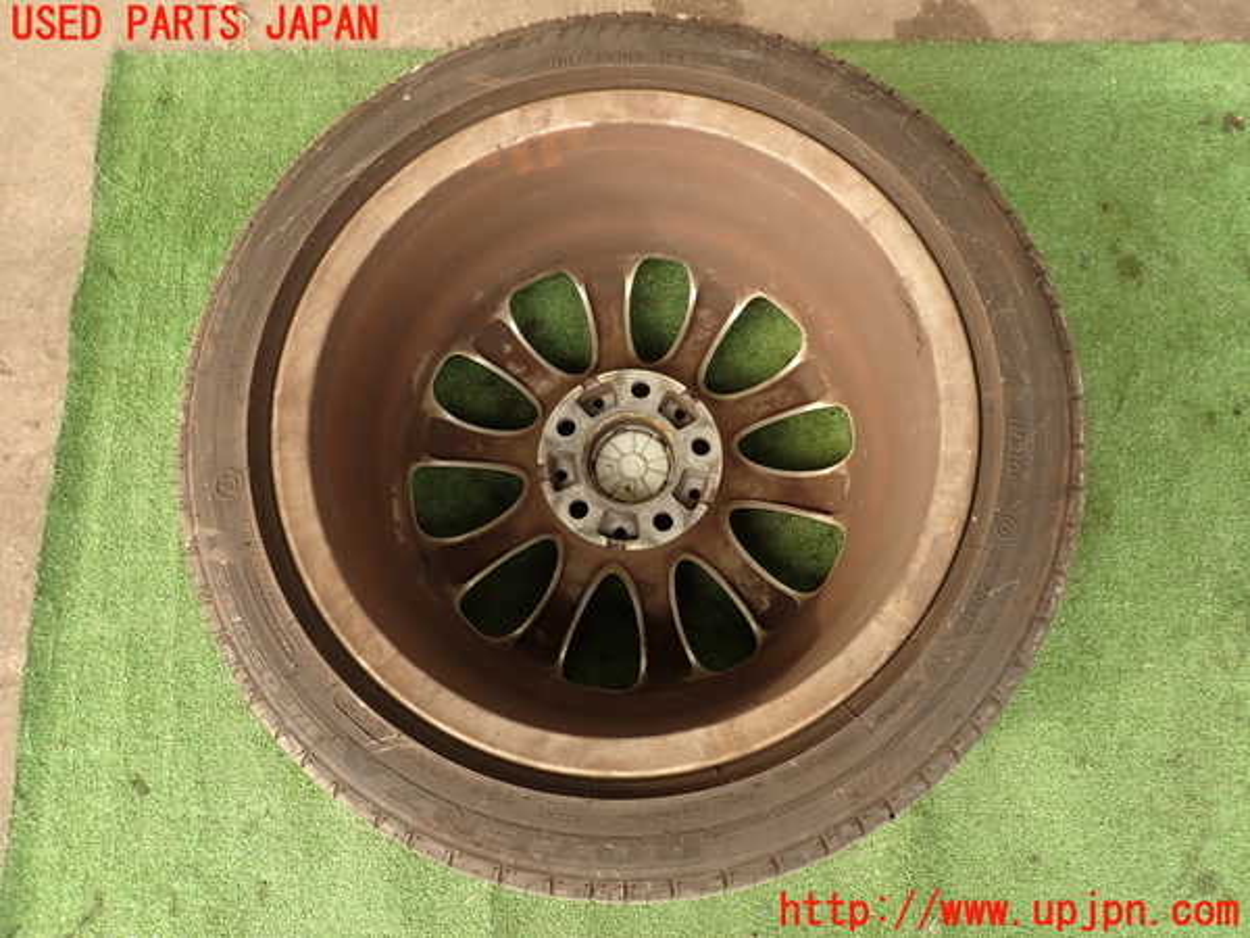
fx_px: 903
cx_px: 625
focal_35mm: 25
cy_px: 469
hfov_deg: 69.4
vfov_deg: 54.9
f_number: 2.8
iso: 100
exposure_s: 1/100
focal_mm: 4.5
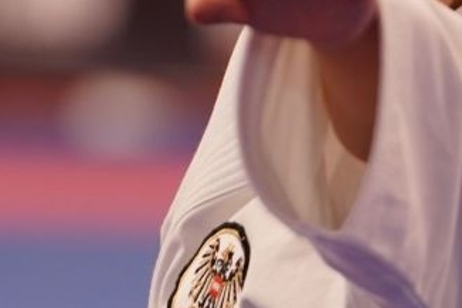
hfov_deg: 1.9
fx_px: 14173
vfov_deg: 1.2
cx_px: 252
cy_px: 233
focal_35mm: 1105
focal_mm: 200
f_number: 2.8
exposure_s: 1/500
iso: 640
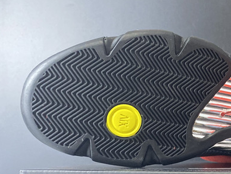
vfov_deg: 21.3
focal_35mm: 67
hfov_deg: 26.0
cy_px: 165
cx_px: 275
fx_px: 447
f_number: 1.8
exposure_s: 1/50
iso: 250
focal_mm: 4.25
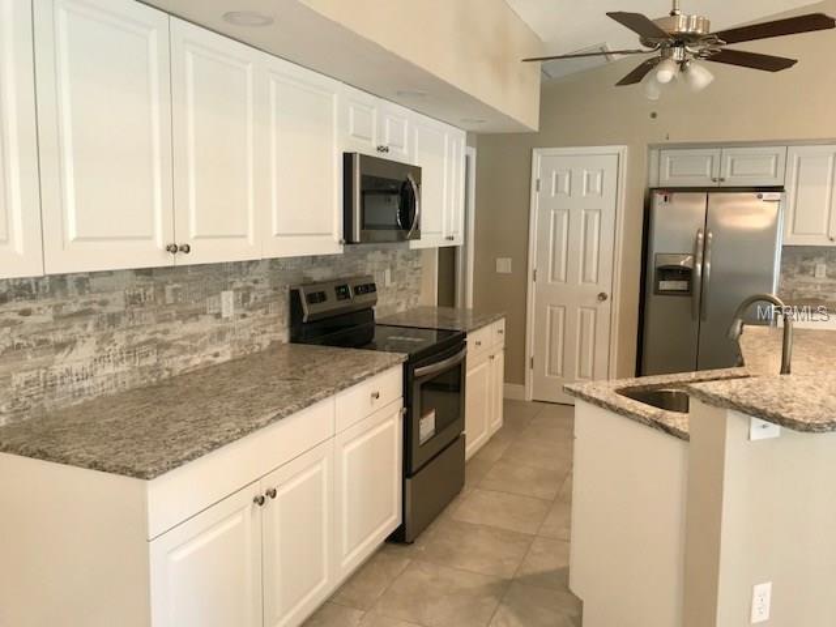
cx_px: 418
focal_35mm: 28
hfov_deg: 63.4
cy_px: 314
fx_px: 676
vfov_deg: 49.7
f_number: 1.8
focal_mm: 3.99
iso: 64
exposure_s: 1/30
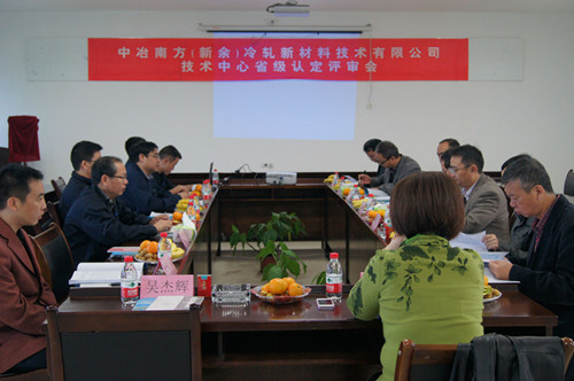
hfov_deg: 46.5
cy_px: 190
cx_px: 287
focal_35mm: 42
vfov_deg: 31.8
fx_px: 669
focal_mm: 28
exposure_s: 1/50
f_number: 4.5
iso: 800
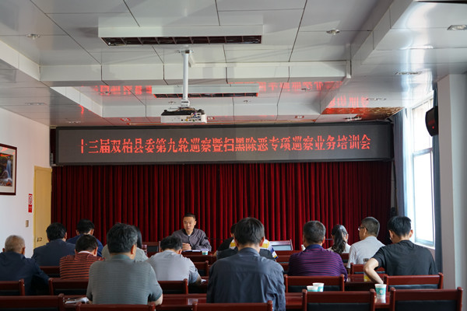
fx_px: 636
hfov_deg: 40.3
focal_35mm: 49
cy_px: 156
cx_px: 234
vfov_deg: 27.5
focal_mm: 49
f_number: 4.5
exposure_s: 1/160
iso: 1600
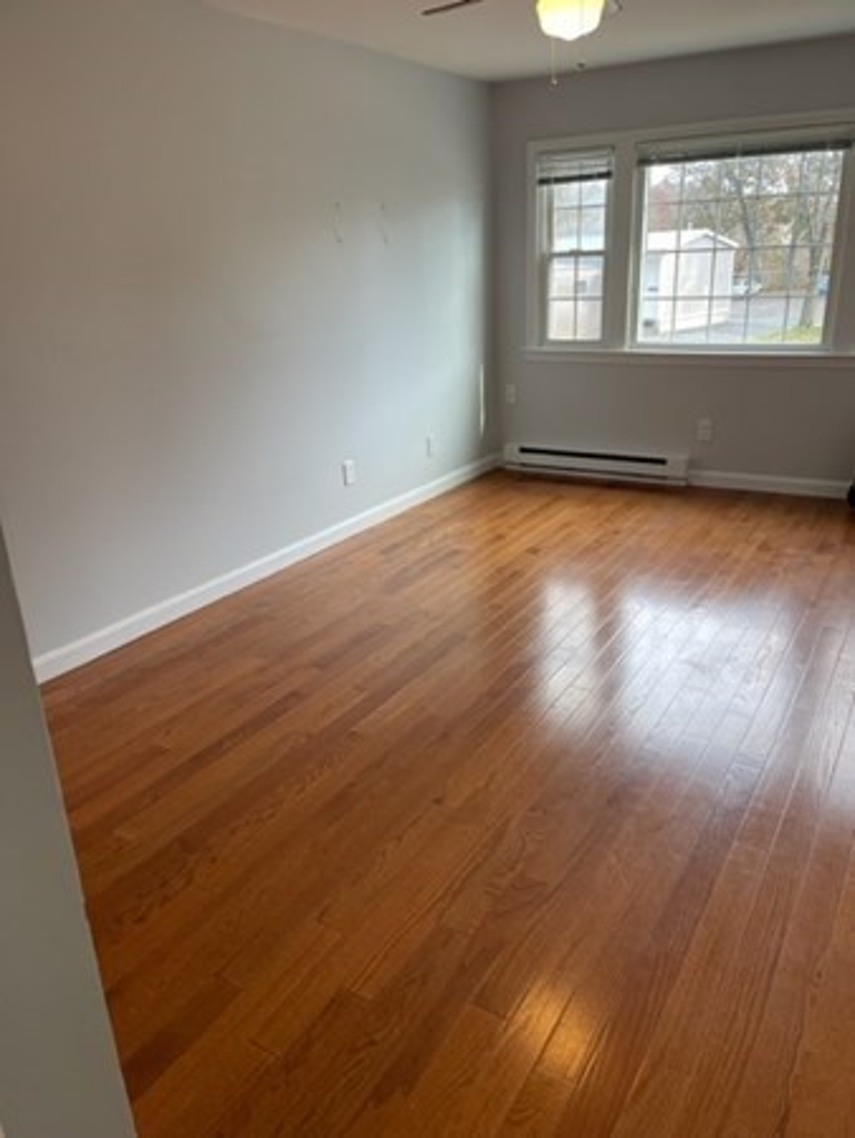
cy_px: 569
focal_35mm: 26
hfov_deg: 53.1
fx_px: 855
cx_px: 428
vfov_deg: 67.3
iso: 64
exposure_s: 1/120
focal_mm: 5.1
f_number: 1.6
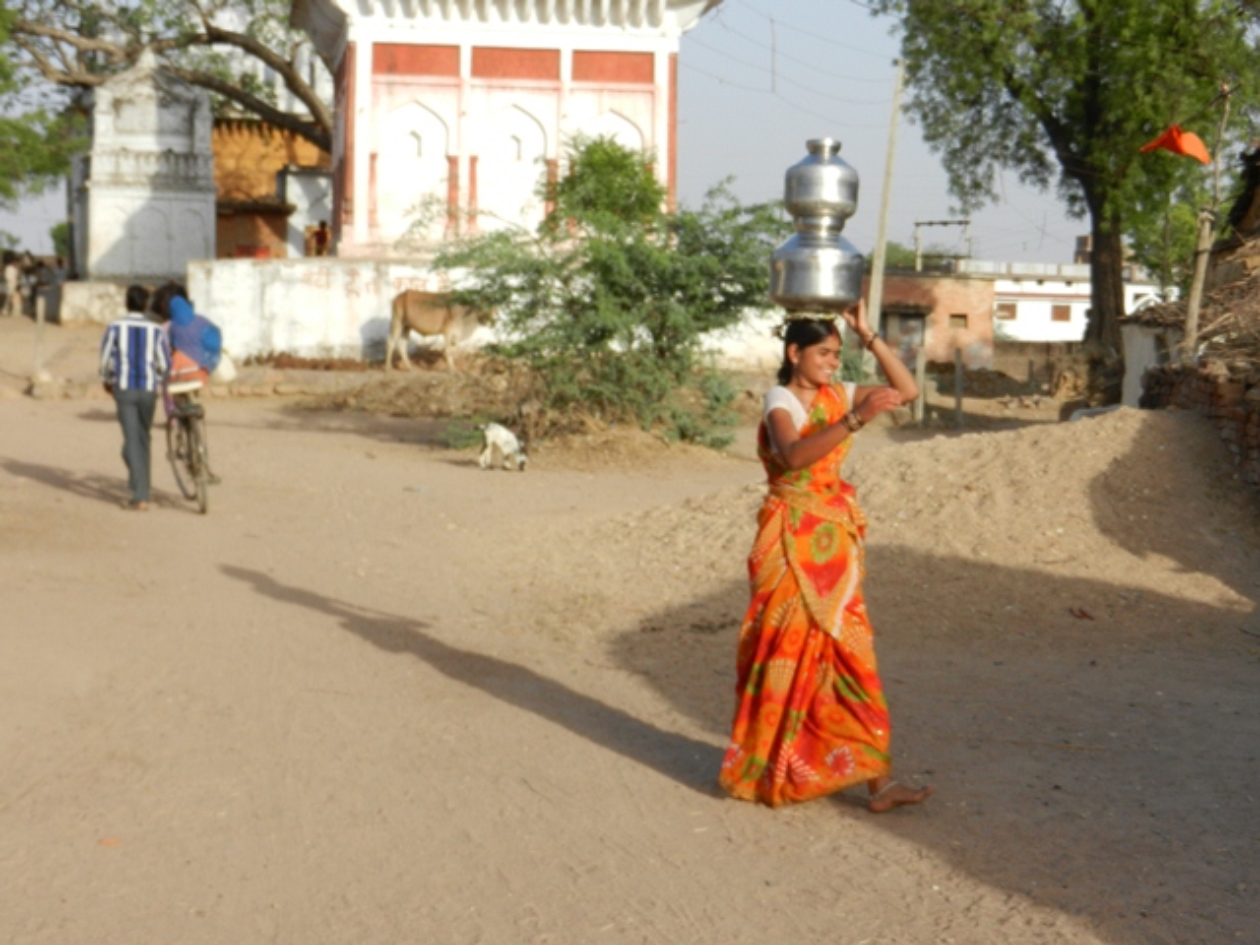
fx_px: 2184
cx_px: 630
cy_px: 472
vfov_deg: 24.4
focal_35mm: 60
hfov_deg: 32.2
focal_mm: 10.9
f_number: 4.5
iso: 160
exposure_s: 1/640
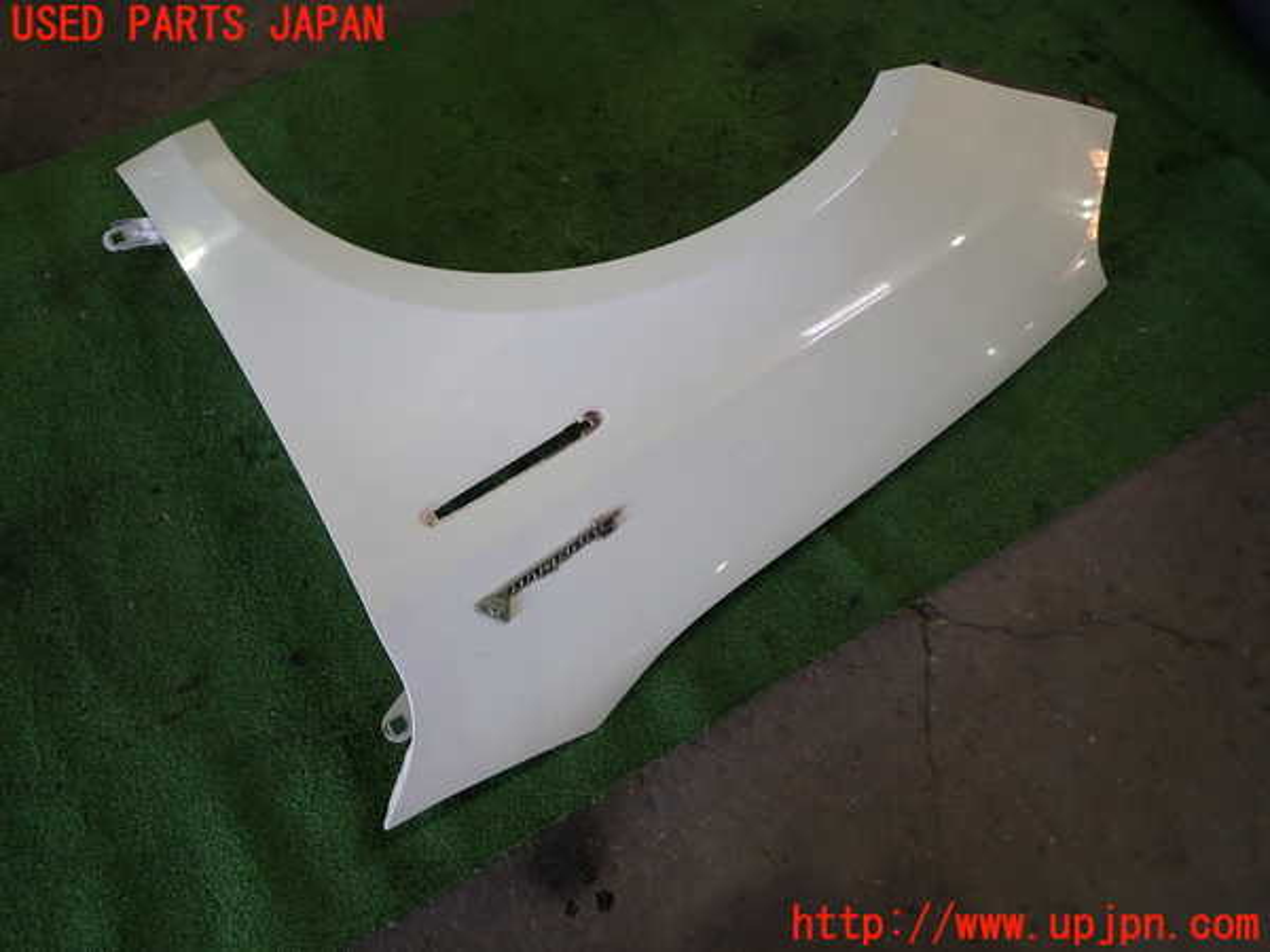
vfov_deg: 54.9
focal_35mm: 25
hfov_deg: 69.4
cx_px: 635
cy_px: 476
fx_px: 917
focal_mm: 4.5
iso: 200
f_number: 2
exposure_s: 1/60
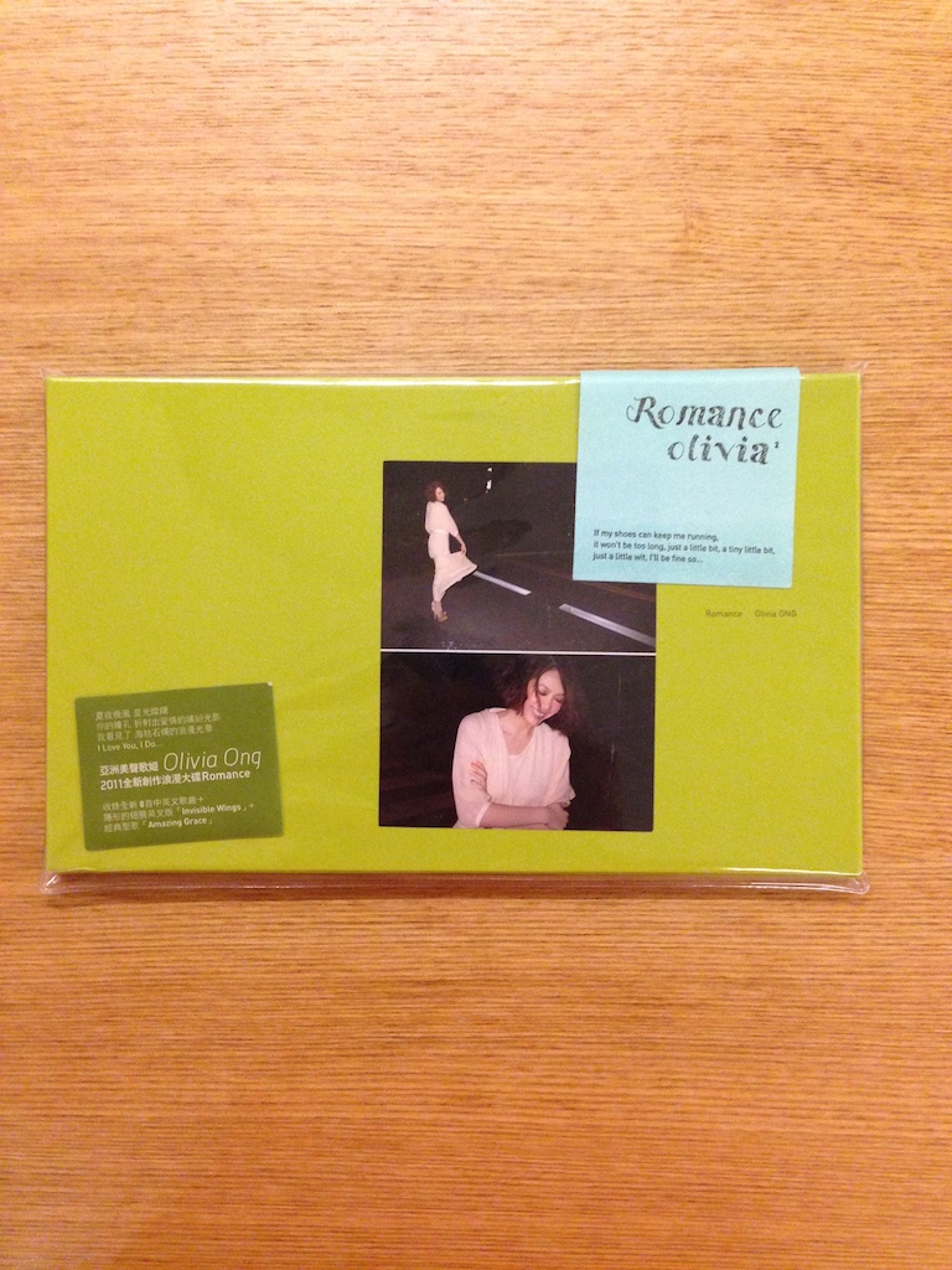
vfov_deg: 55.4
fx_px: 1210
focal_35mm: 33
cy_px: 635
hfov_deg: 42.9
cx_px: 476
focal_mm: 4.12
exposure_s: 1/20
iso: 400
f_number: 2.4
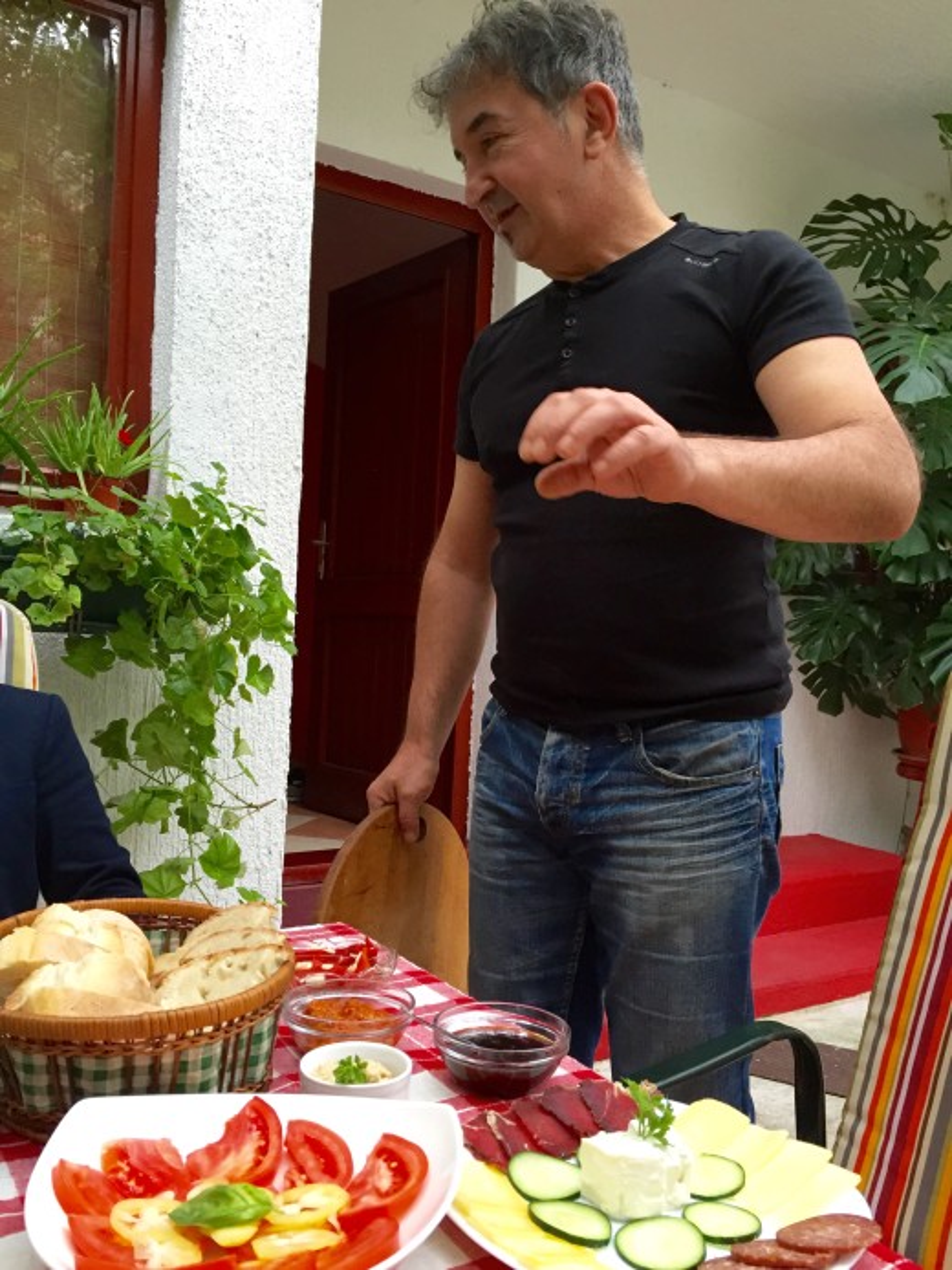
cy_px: 635
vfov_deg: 61.7
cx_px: 476
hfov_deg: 48.2
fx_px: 1063
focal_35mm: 29
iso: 50
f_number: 2.2
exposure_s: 1/30
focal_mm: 4.15
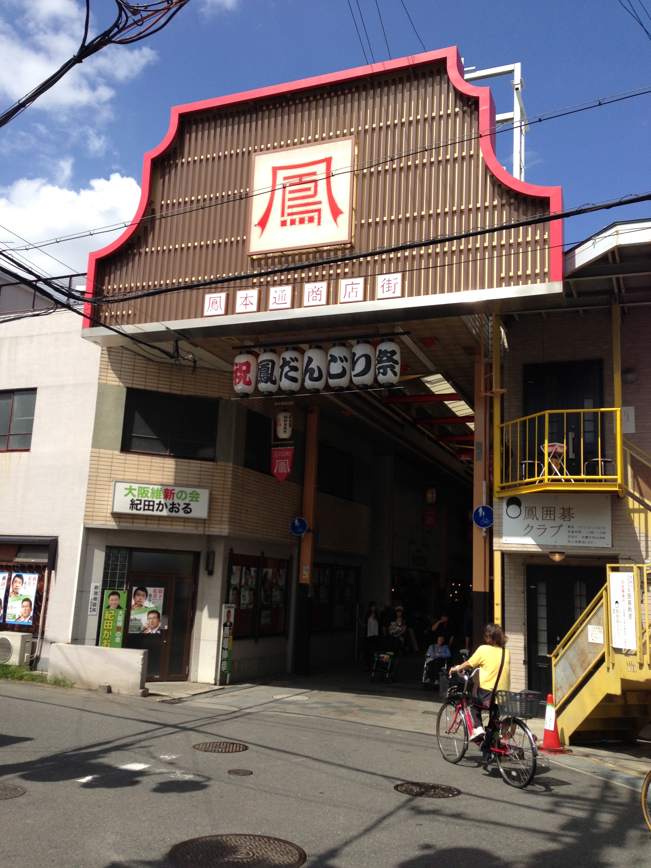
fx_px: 827
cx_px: 326
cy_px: 434
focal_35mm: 33
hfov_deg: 42.9
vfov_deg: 55.4
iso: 50
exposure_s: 1/1550
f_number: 2.4
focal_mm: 4.13
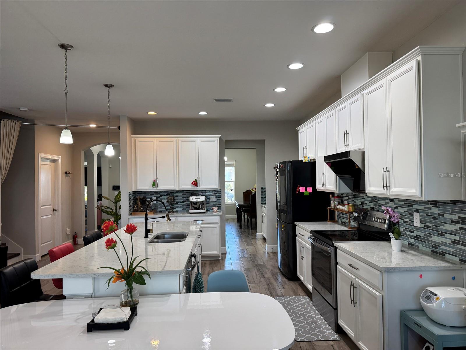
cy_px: 175
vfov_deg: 56.8
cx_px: 233
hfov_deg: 71.6
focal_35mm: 24
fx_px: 323
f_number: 1.78
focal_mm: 6.76
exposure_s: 1/120
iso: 100
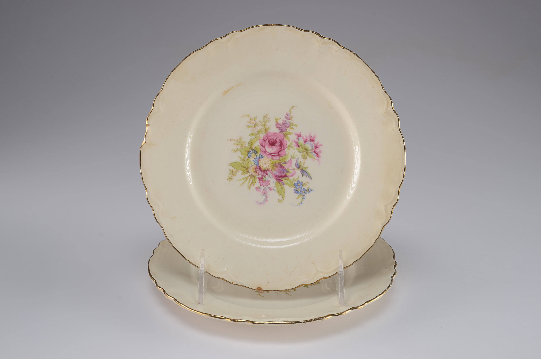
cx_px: 270
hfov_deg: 41.2
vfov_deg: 28.0
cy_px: 180
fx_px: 720
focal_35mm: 48
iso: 100
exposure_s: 1/80
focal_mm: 32
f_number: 11
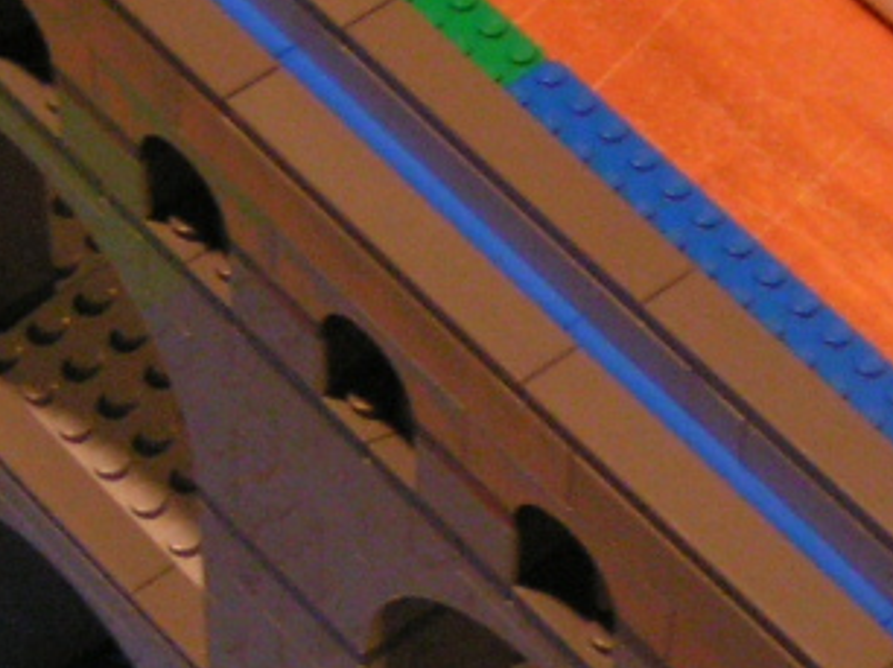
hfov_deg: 12.4
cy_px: 283
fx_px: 4099
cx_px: 560
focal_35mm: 159
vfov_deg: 9.3
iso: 200
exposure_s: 1/20
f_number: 2.8
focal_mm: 5.8
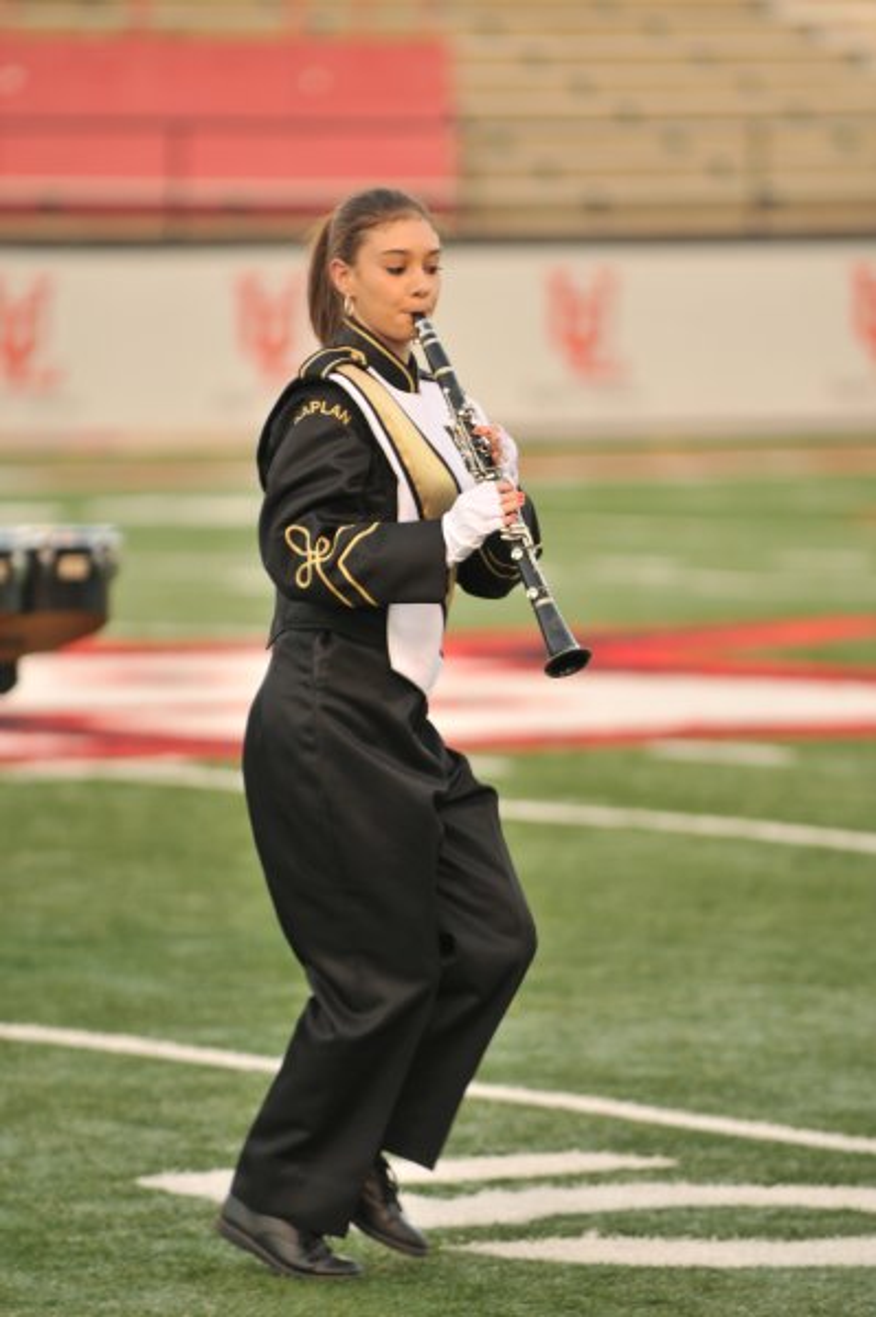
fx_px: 10968
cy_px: 658
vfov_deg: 6.9
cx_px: 438
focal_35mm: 300
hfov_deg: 4.6
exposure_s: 1/320
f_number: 2.8
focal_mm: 200
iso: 200
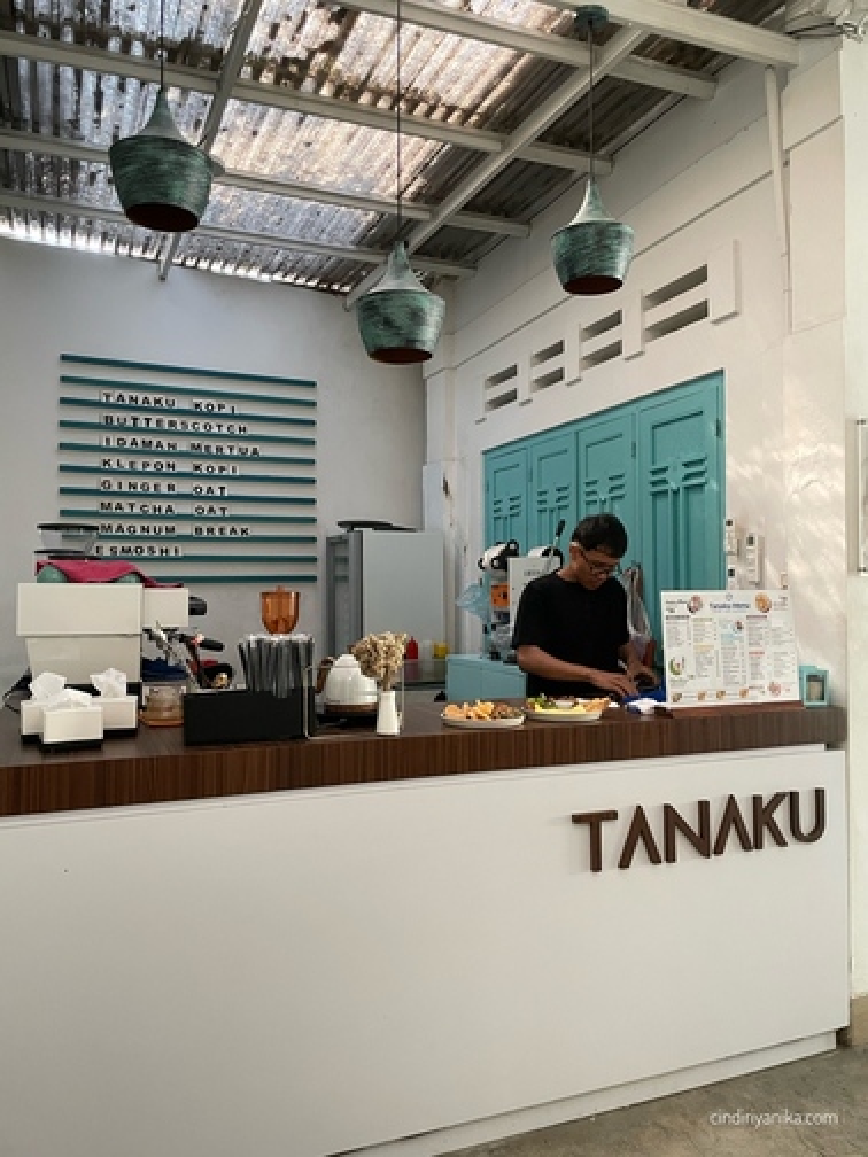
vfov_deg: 67.3
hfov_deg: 53.1
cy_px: 578
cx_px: 434
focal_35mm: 26
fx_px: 869
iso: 500
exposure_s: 1/54
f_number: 1.6
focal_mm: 4.2
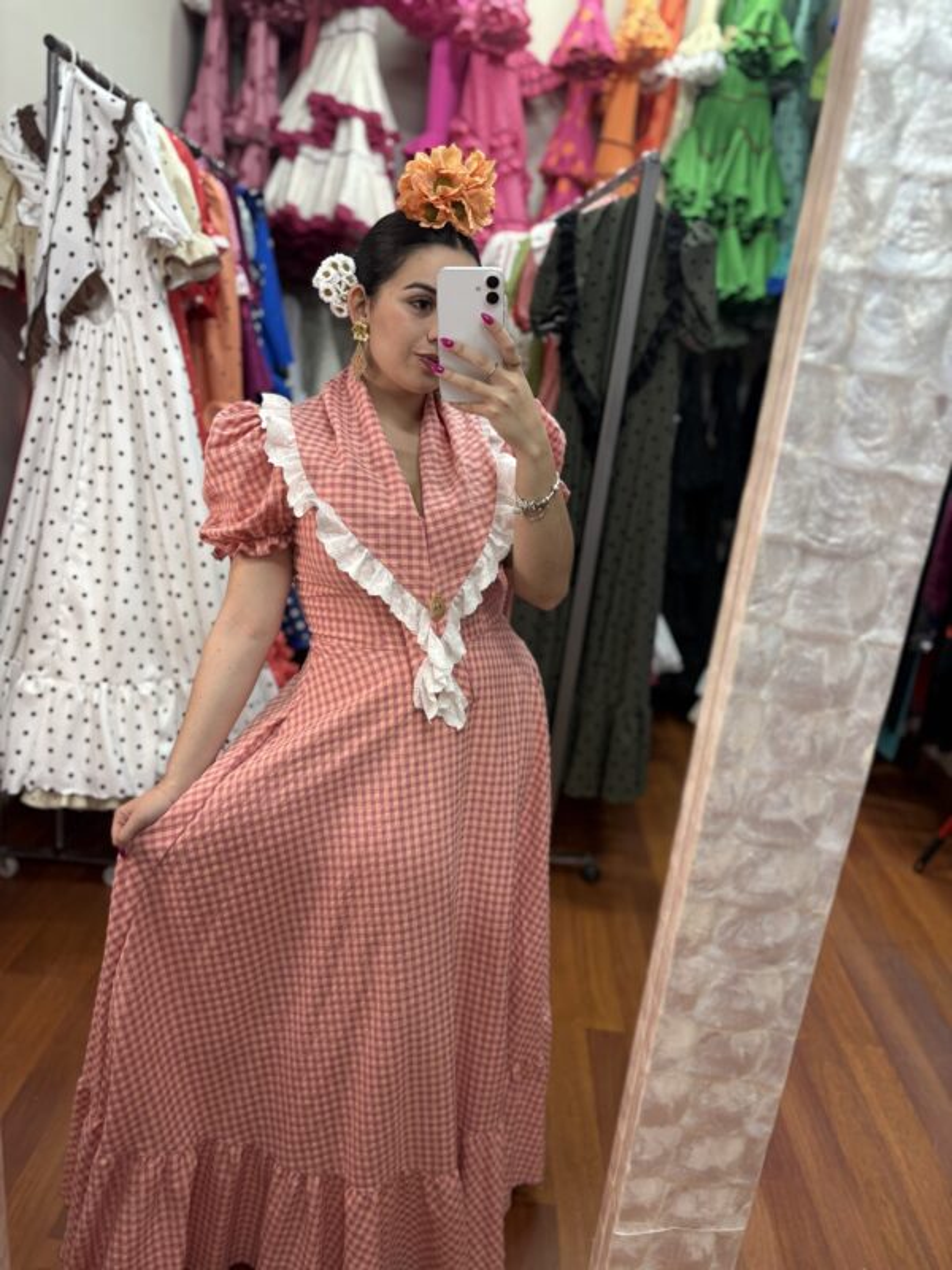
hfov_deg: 53.1
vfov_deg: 67.3
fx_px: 953
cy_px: 635
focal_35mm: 26
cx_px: 476
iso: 125
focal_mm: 5.96
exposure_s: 1/50
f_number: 1.6
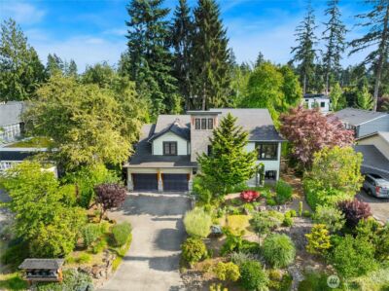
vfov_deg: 56.7
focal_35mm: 24
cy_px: 146
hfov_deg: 71.7
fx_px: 269
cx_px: 194
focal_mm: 12.29
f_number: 2.8
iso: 160
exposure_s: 1/2000
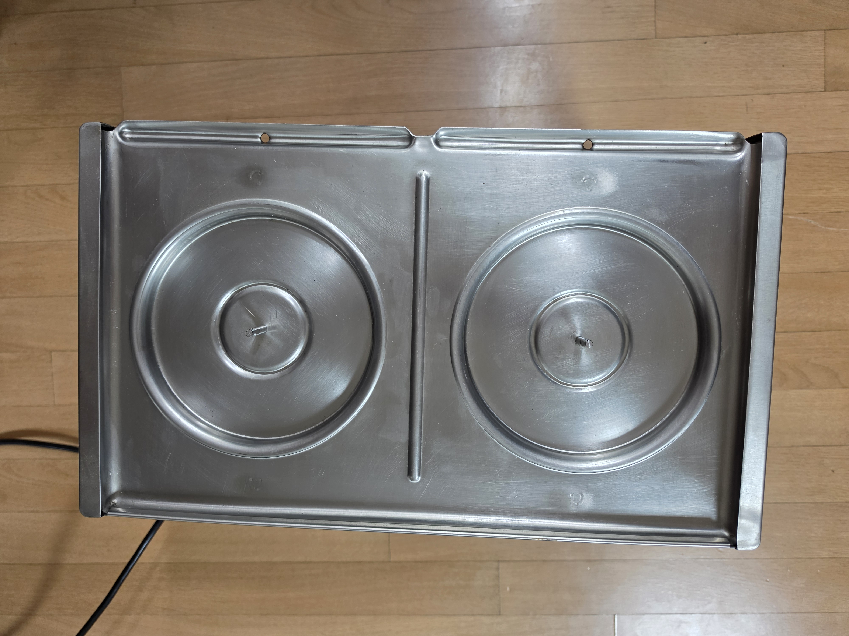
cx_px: 424
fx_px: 564
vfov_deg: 58.9
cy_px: 318
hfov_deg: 73.9
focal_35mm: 23
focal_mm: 6.5
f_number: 1.4
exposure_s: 1/120
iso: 250
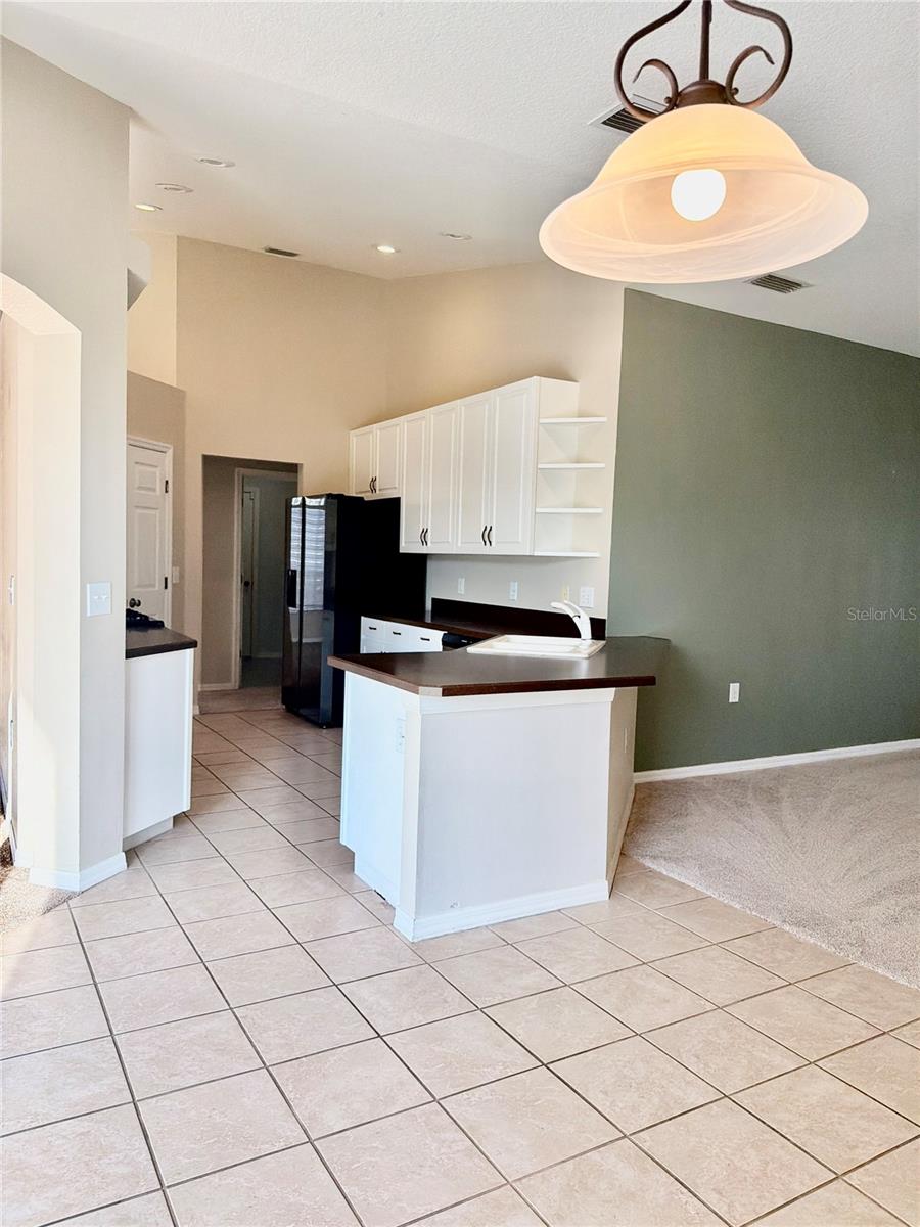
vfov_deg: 71.6
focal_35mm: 24
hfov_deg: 56.8
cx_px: 460
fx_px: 850
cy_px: 614
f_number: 1.78
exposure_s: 1/1174
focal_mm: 6.76
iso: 320
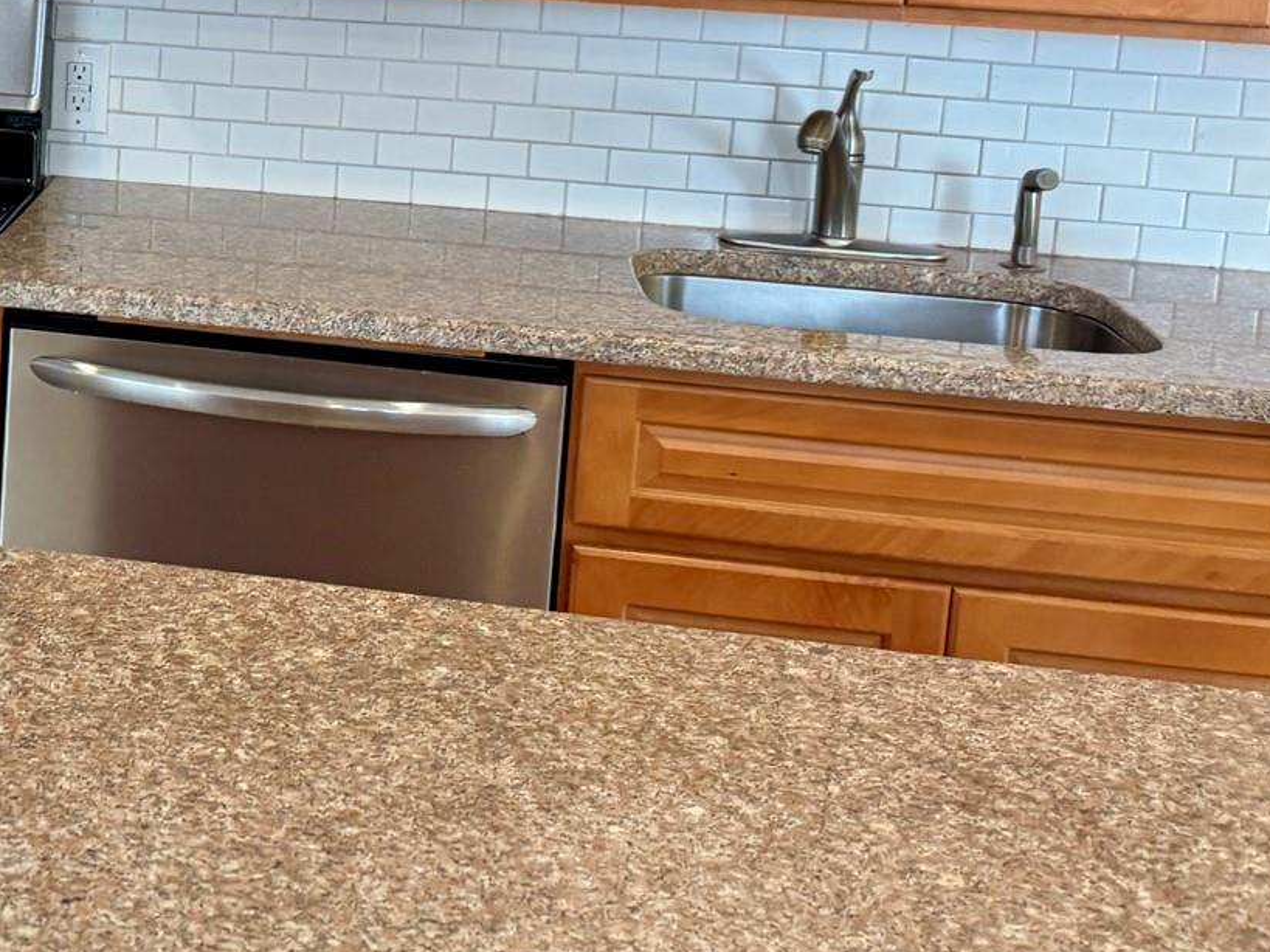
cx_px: -2
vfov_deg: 23.6
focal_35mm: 60
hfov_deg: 30.0
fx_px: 2201
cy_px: 65
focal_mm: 6.76
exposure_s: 1/120
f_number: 1.78
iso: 160
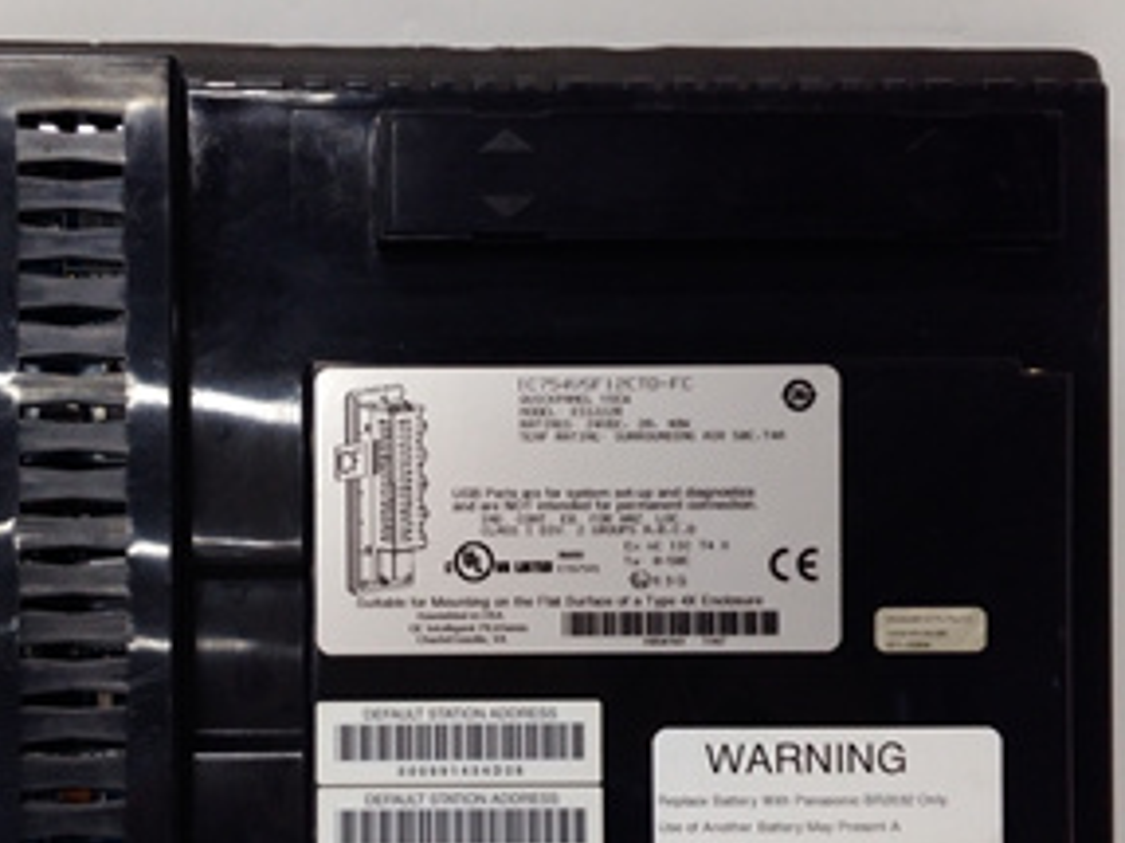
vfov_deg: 30.6
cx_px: 380
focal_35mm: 47
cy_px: 574
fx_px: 1527
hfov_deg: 40.0
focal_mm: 3.79
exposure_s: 1/33
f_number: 2
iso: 253
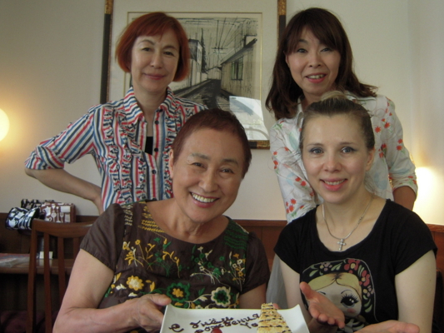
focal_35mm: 42
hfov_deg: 44.6
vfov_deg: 34.3
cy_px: 140
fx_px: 539
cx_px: 258
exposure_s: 1/30
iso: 125
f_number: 2.7
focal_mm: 5
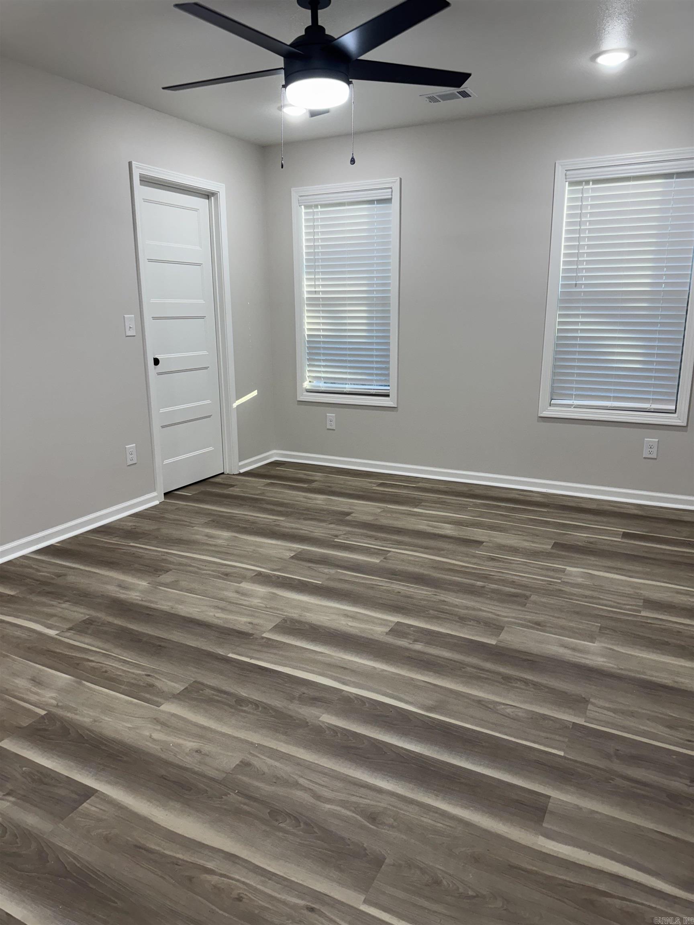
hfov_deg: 56.8
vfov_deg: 71.6
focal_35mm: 24
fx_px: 642
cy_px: 462
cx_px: 347
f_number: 1.78
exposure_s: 1/120
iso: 125
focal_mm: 6.76
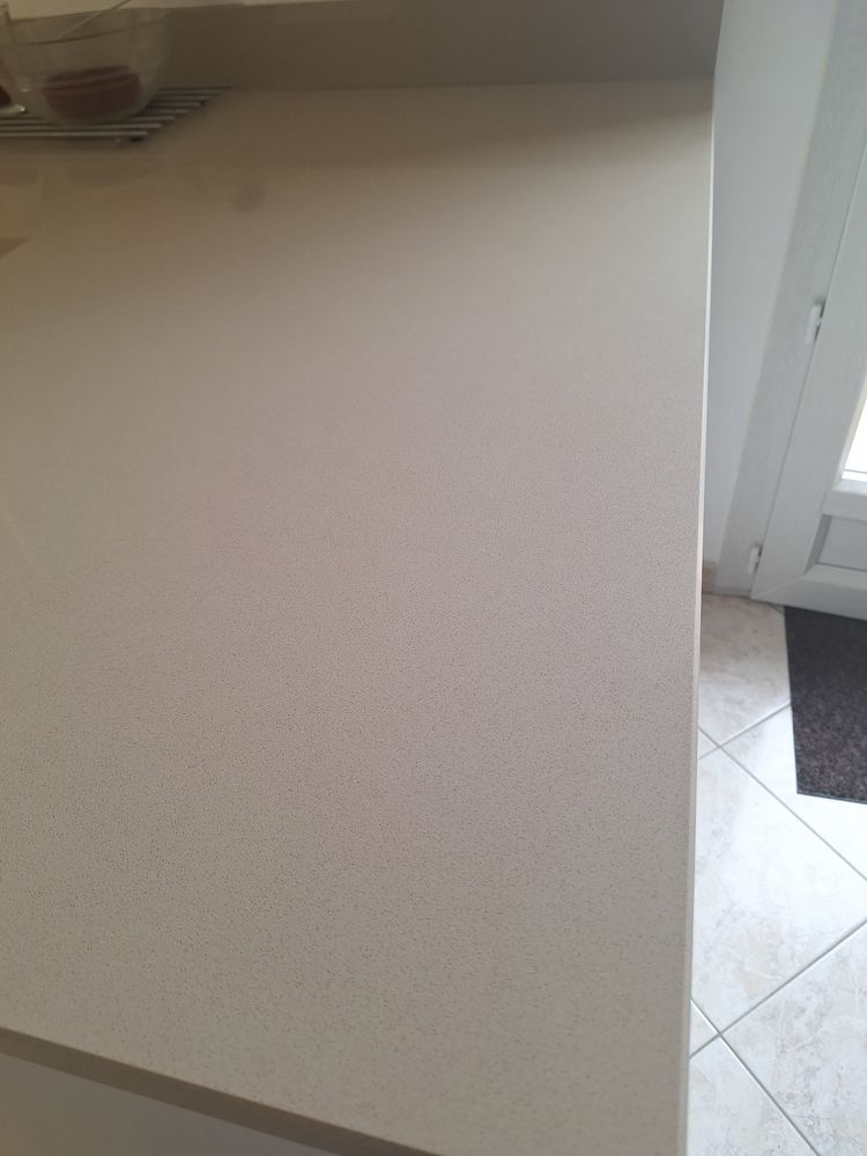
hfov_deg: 58.9
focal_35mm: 23
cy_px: 578
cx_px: 434
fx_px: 768
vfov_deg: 73.9
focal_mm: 5.54
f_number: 1.8
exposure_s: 1/152
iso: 40
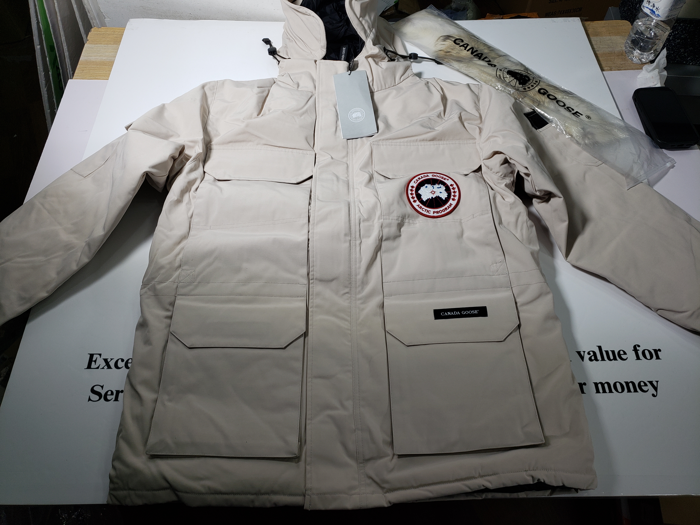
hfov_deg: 67.3
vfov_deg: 53.1
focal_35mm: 26
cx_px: 350
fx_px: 526
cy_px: 262
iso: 50
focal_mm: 4.3
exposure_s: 1/326
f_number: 1.5
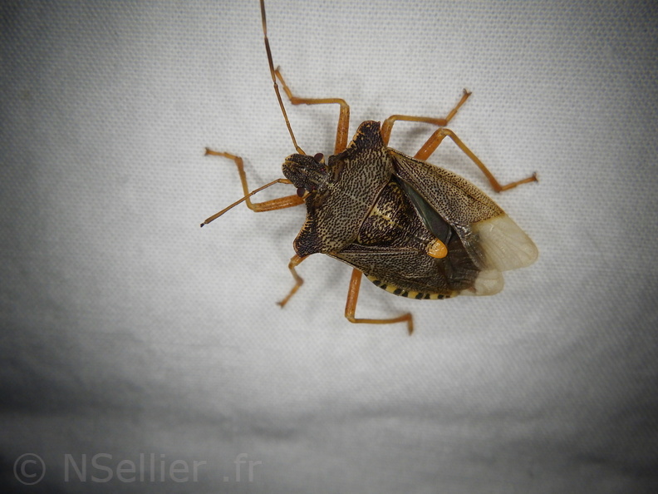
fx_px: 646
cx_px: 329
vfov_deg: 41.8
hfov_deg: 54.0
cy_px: 247
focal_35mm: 34
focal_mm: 6.1
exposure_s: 1/500
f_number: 4.6
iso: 250
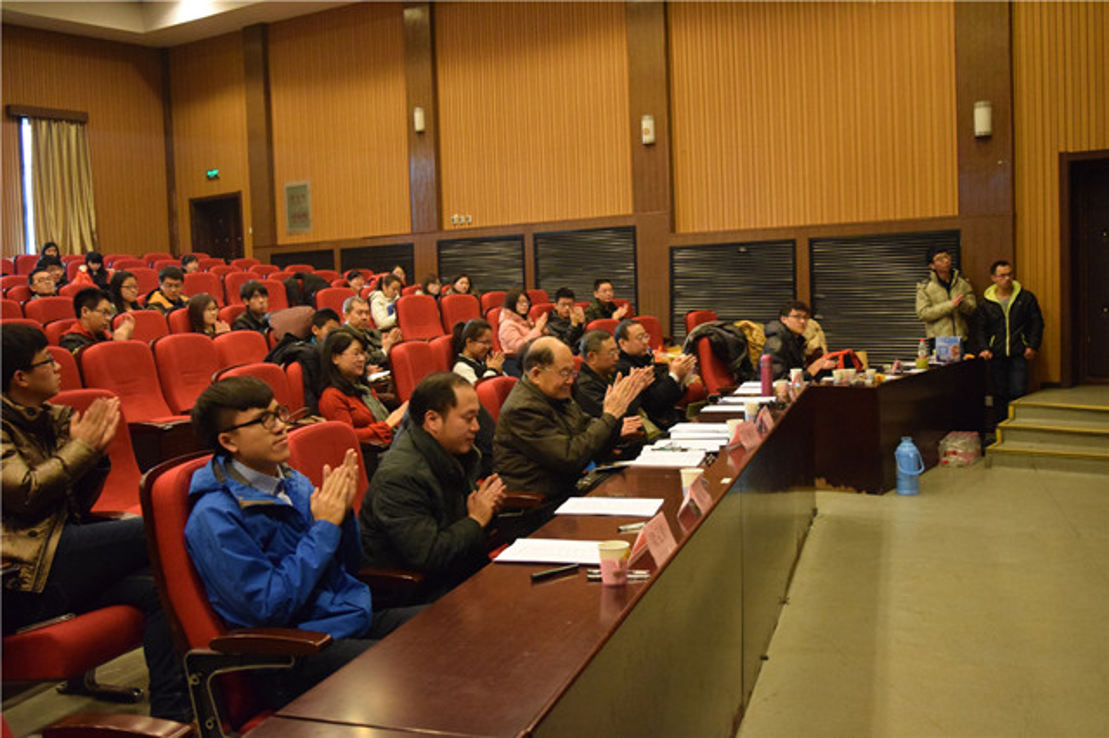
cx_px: 554
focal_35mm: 36
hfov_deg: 53.2
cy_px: 369
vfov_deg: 36.8
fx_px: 1108
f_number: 4
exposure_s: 1/60
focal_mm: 24
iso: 4000
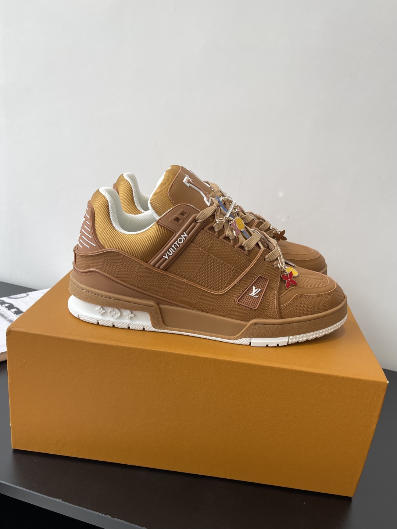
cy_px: 264
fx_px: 382
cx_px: 198
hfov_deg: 54.9
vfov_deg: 69.4
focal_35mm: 25
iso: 32
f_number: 1.6
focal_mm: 5.1
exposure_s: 1/413
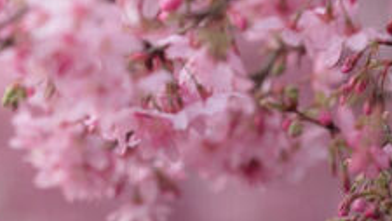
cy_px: -171
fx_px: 9207
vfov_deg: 1.4
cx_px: -99
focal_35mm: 885
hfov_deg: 2.4
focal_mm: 182
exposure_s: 1/640
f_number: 2.8
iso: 100
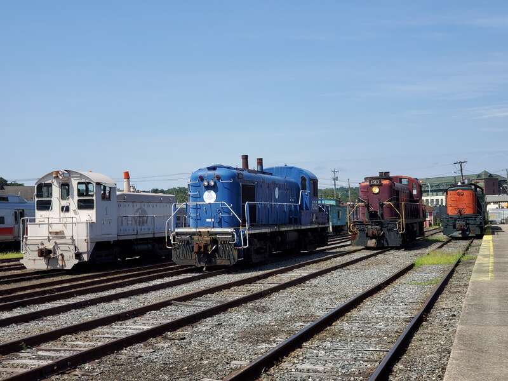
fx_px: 763
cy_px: 190
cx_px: 254
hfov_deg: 36.8
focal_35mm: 52
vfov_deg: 28.0
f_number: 2.4
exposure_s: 1/805
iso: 50
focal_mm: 6
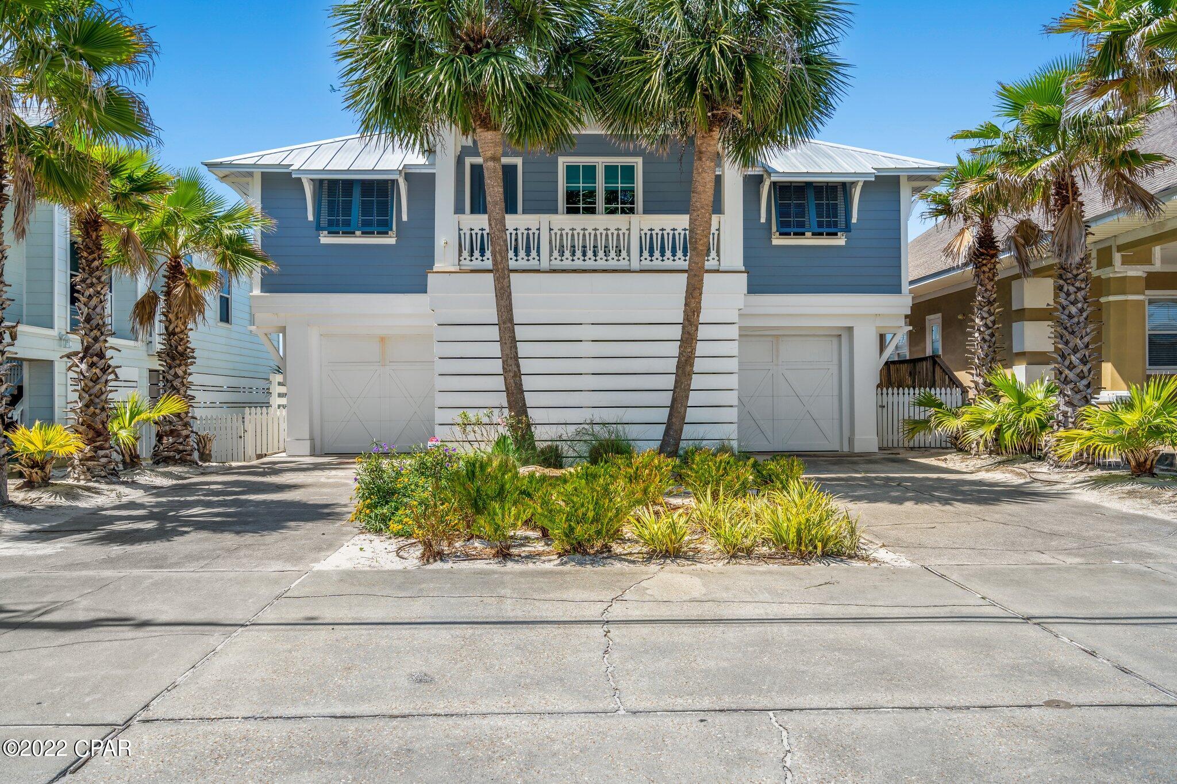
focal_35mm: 29
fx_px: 948
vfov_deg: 45.0
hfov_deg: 63.7
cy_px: 392
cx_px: 588
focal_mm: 29
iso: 100
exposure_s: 1/160
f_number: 9
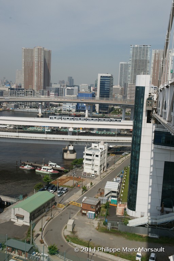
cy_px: 130
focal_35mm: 40
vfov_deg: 48.5
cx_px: 87
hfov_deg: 33.4
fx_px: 290
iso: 400
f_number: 11
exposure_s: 1/800
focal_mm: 40
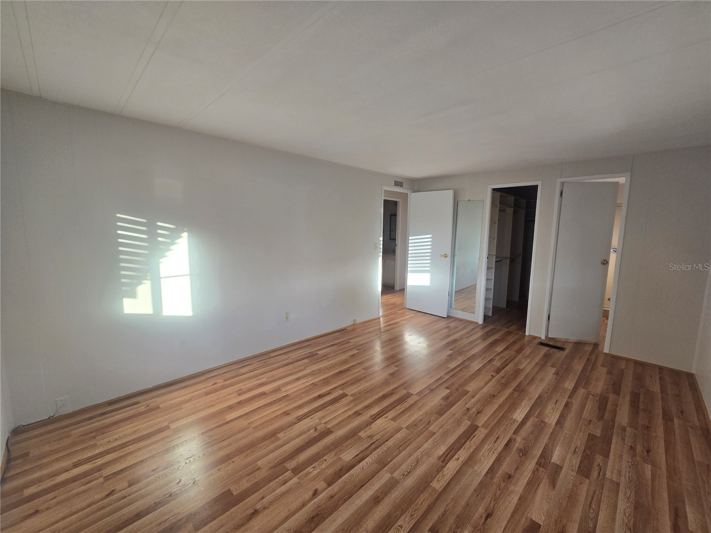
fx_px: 267
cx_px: 356
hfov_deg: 106.2
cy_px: 266
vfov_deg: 89.9
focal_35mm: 13
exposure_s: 1/60
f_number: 2.2
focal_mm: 2.2
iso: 80
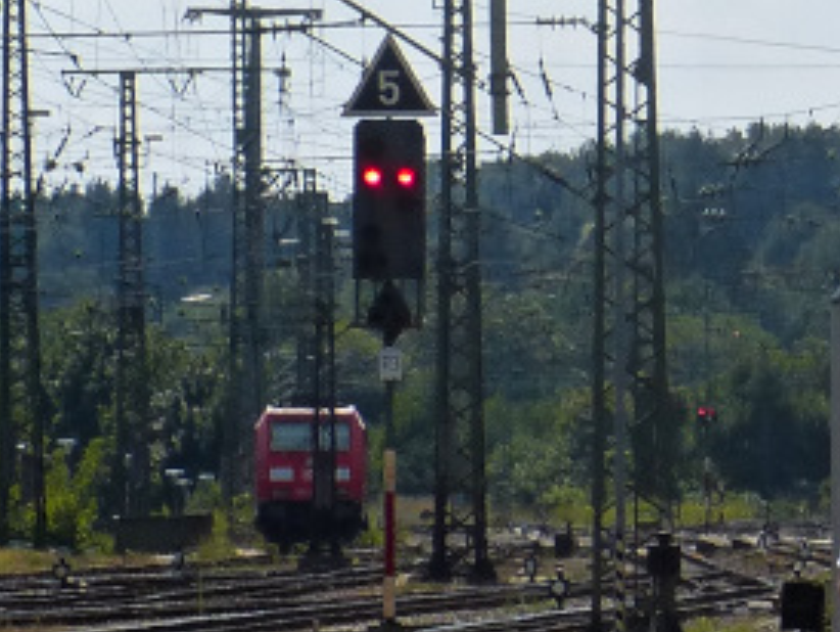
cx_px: 1389
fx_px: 9666
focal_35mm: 398
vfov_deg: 3.7
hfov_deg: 4.9
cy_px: 466
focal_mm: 16.5
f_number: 4
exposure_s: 1/1600
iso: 100
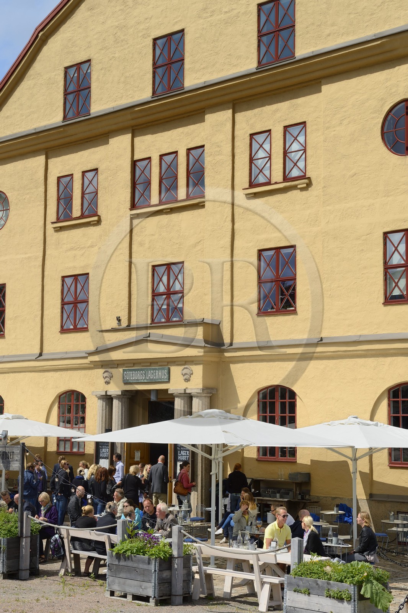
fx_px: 1020
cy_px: 306
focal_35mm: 60
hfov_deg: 22.6
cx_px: 204
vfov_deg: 33.4
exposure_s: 1/320
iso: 200
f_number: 11
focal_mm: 60
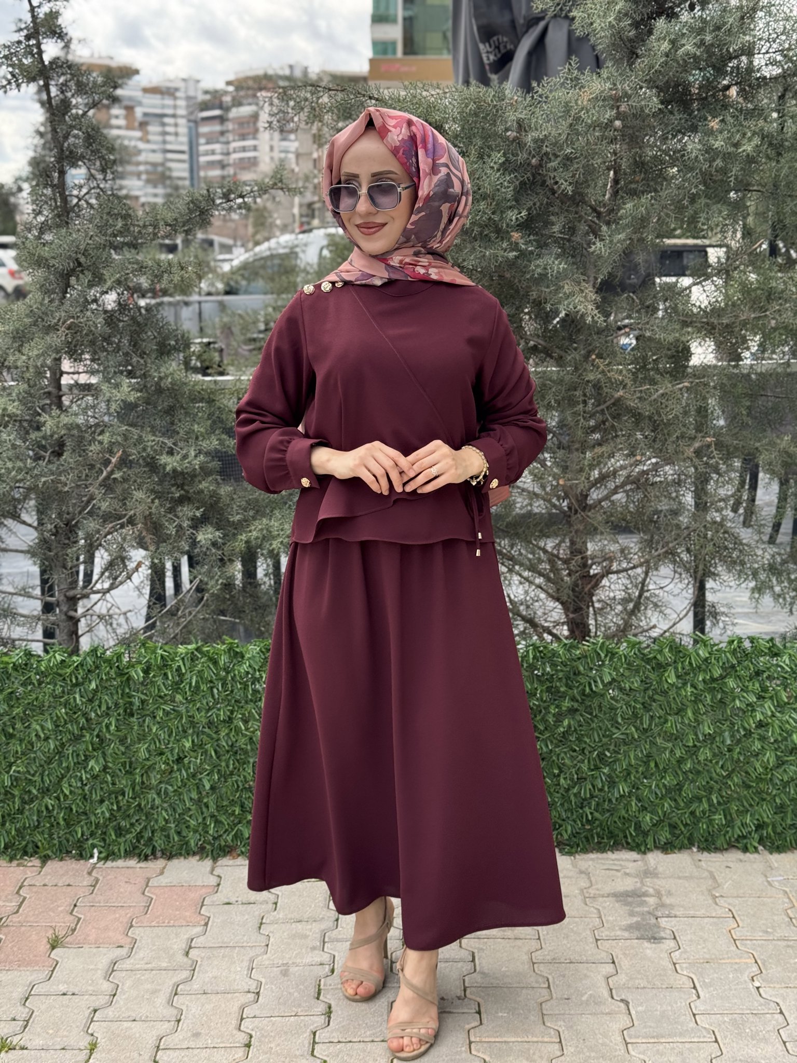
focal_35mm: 48
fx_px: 1474
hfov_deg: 30.3
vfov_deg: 39.7
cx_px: 398
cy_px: 532
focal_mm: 6.76
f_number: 1.78
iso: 64
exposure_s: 1/645
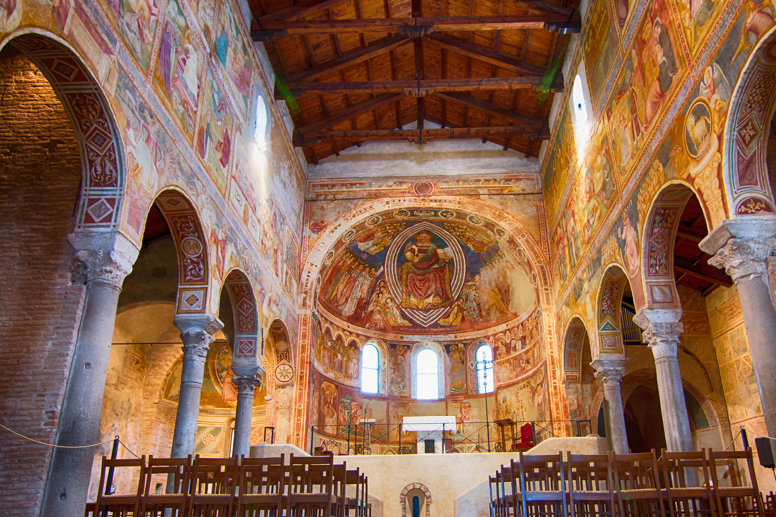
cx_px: 423
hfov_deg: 71.4
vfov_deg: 51.0
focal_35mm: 25
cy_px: 302
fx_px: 539
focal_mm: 14
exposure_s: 1/2
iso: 160
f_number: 7.1
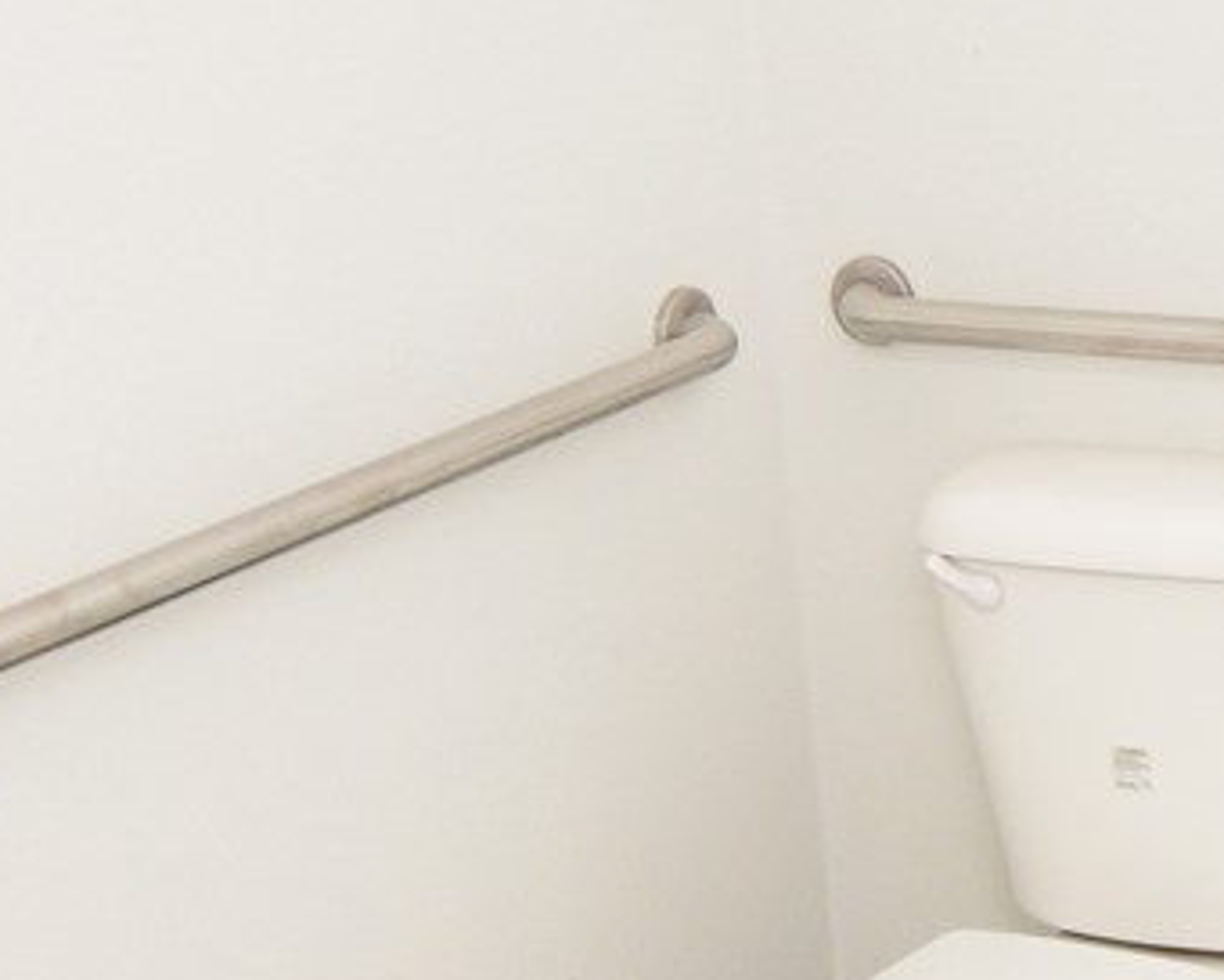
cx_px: 1429
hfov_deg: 19.5
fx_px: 3362
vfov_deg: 16.5
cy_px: 337
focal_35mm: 93
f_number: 4.5
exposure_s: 1/80
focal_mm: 11
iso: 400
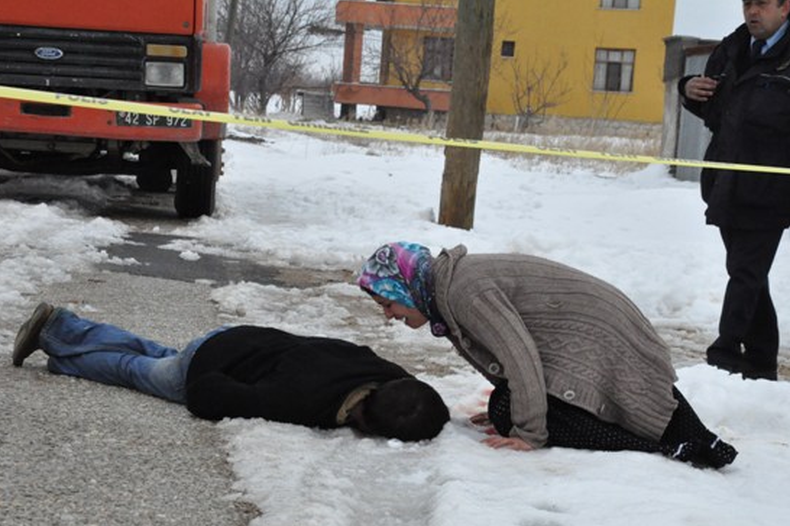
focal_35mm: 123
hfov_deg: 16.7
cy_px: 306
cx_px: 362
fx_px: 2697
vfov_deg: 11.1
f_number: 11
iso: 3200
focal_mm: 70
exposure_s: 1/2000
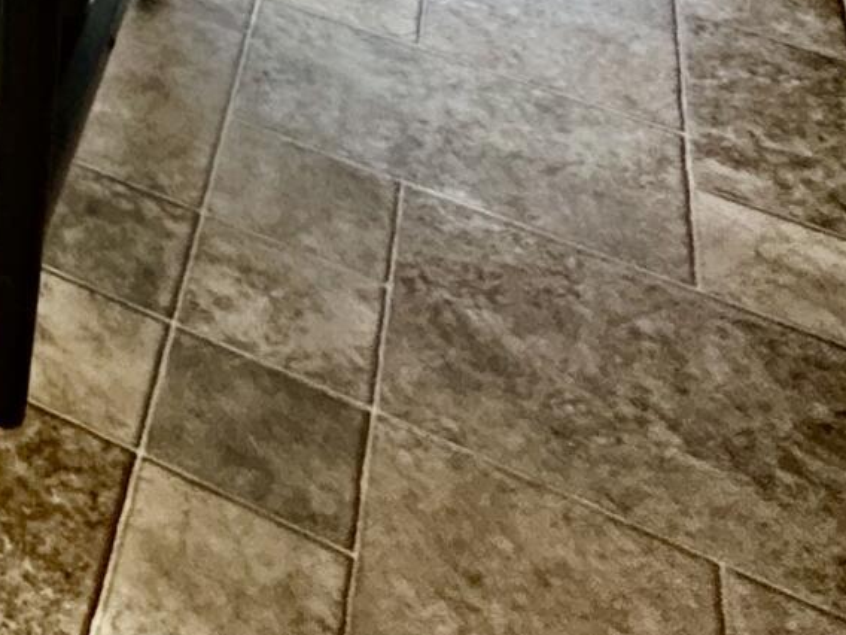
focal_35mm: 74
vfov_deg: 14.0
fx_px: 1809
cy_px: -885
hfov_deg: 19.2
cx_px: -718
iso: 400
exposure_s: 1/60
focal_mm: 2.22
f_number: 2.2
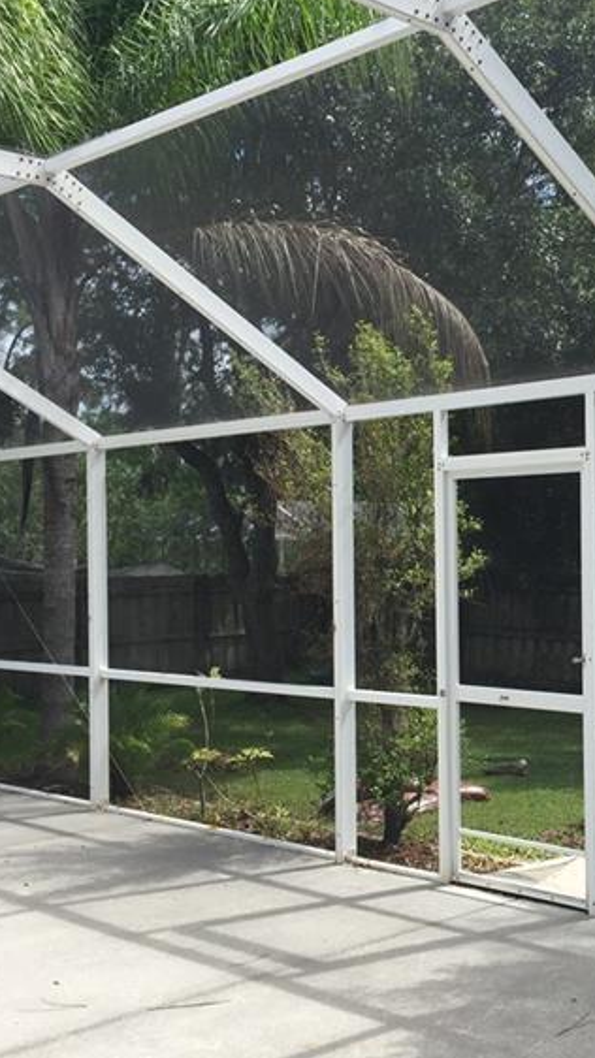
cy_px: 552
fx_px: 1263
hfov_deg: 25.5
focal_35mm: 45
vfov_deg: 45.5
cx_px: 561
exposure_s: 1/1099
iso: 32
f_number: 2.2
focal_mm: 4.15
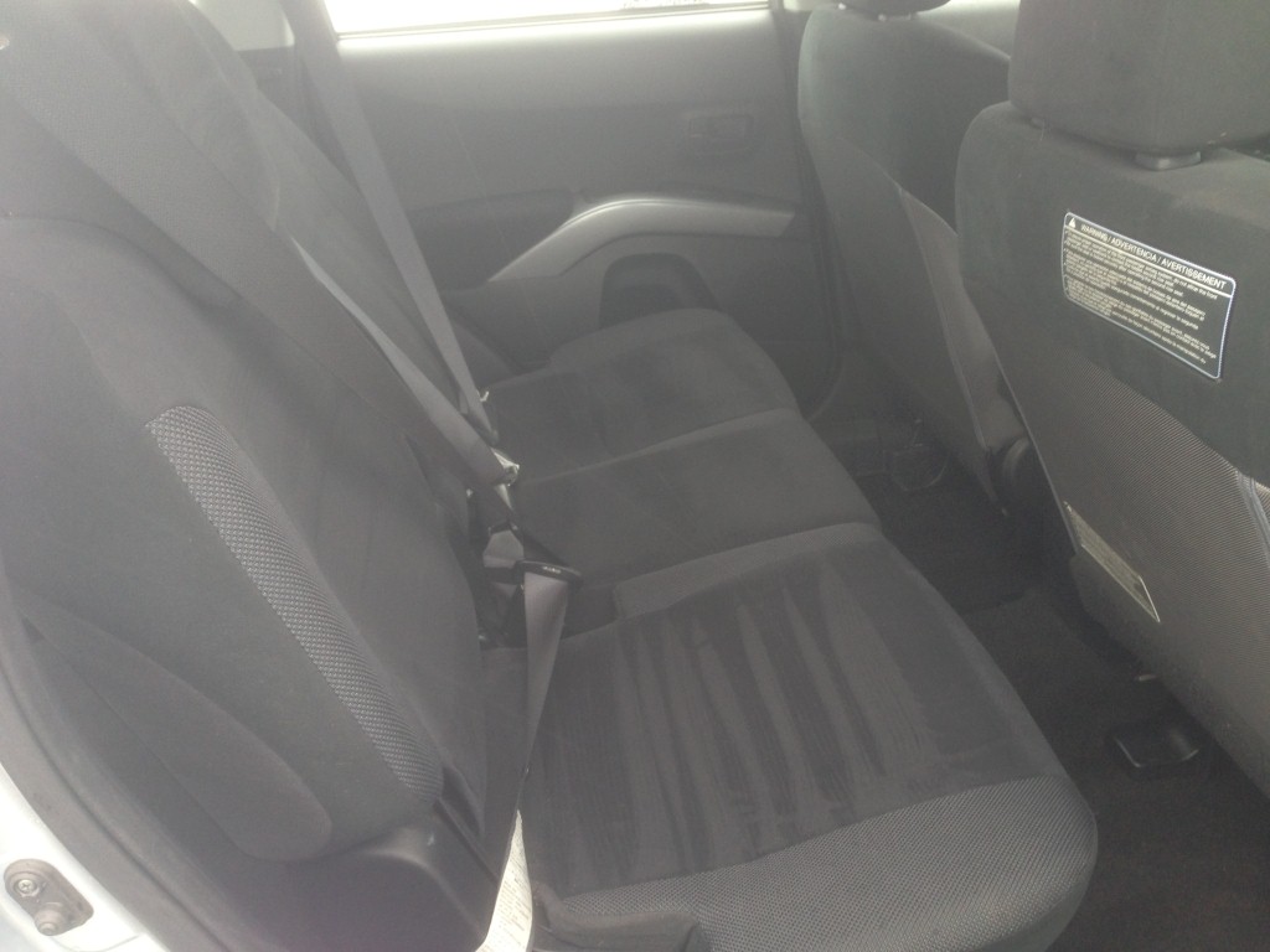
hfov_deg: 55.4
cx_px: 635
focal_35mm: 33
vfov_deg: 42.9
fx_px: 1211
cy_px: 476
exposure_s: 1/20
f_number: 2.4
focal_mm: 4.13
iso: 64
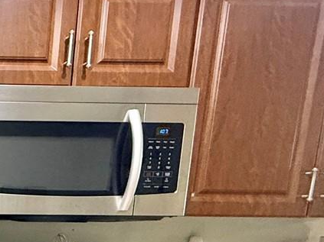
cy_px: 284
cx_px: -185
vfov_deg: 25.0
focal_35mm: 53
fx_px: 496
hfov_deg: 25.3
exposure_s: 1/60
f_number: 2.2
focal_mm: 2.22
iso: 500
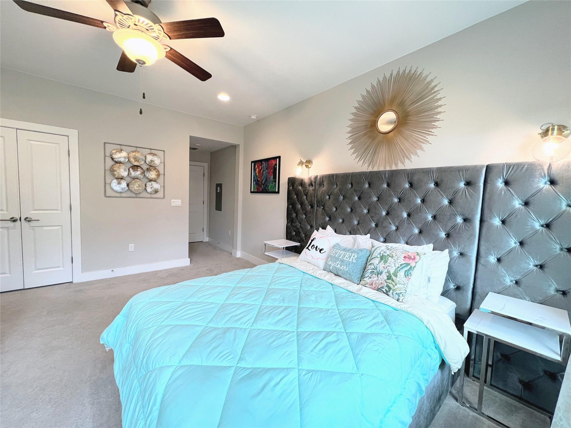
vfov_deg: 89.9
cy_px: 214
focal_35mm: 13
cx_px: 286
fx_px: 214
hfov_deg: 106.2
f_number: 1.8
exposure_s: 1/120
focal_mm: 1.57
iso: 160
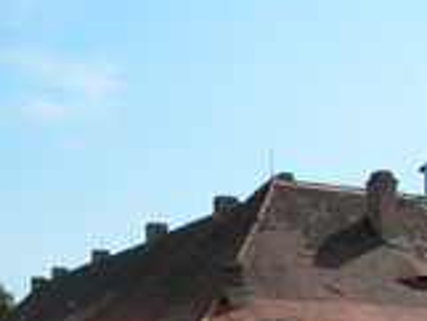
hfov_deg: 21.8
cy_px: 377
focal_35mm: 87
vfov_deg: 16.4
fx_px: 1074
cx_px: 21
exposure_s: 1/402
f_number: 7.1
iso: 100
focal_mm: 8.9
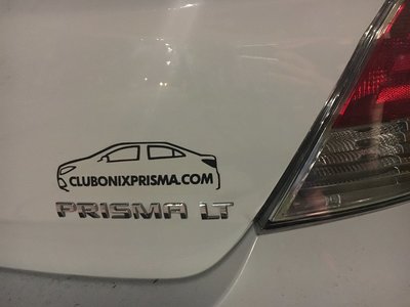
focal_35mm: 29
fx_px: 343
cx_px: 205
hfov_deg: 61.7
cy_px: 154
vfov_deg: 48.2
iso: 640
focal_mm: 4.15
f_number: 2.2
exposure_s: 1/17
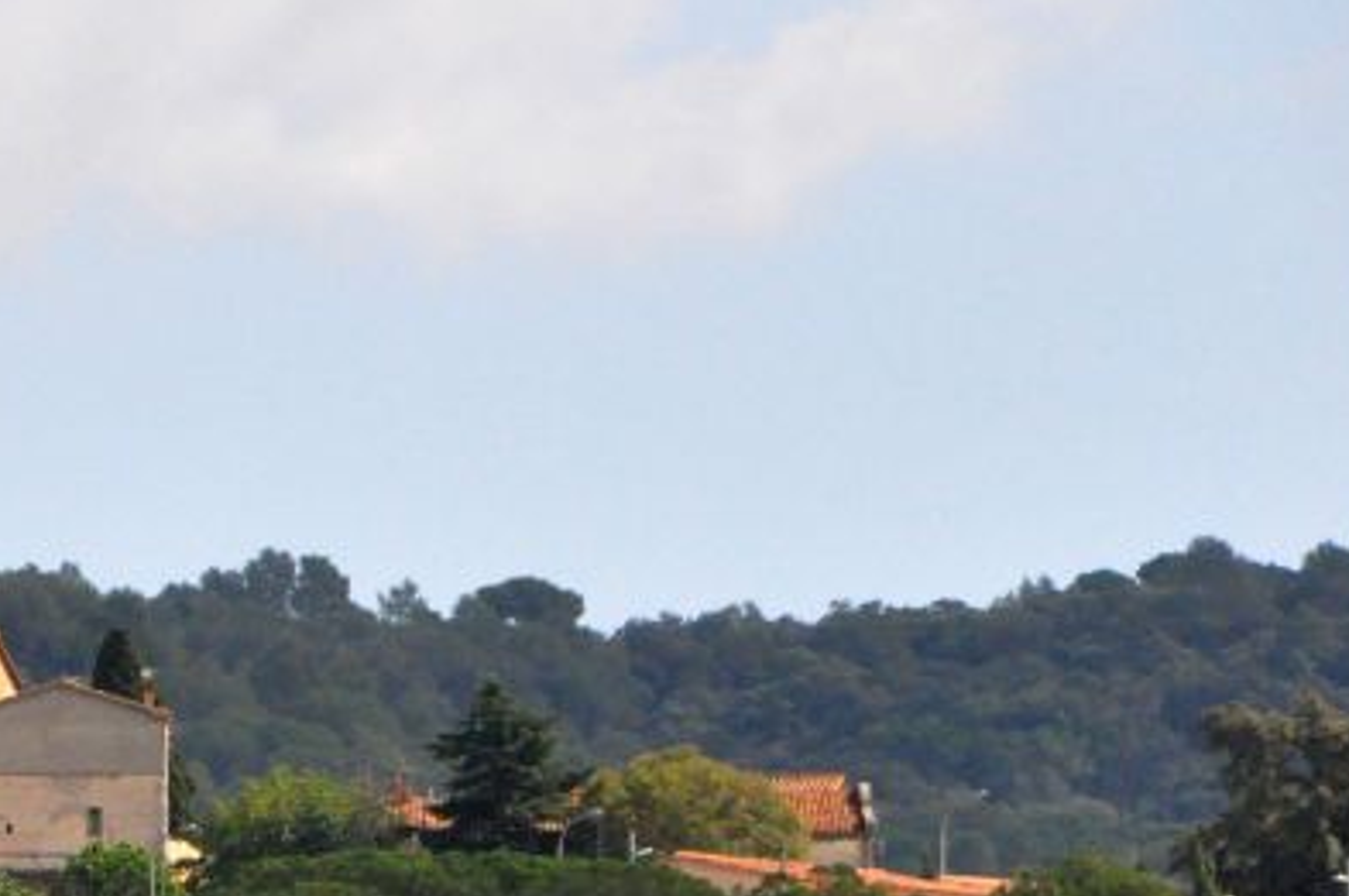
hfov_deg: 2.6
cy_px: 937
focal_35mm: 782
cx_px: -309
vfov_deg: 1.8
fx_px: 29267
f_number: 11
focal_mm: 200
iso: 2500
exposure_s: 1/2000
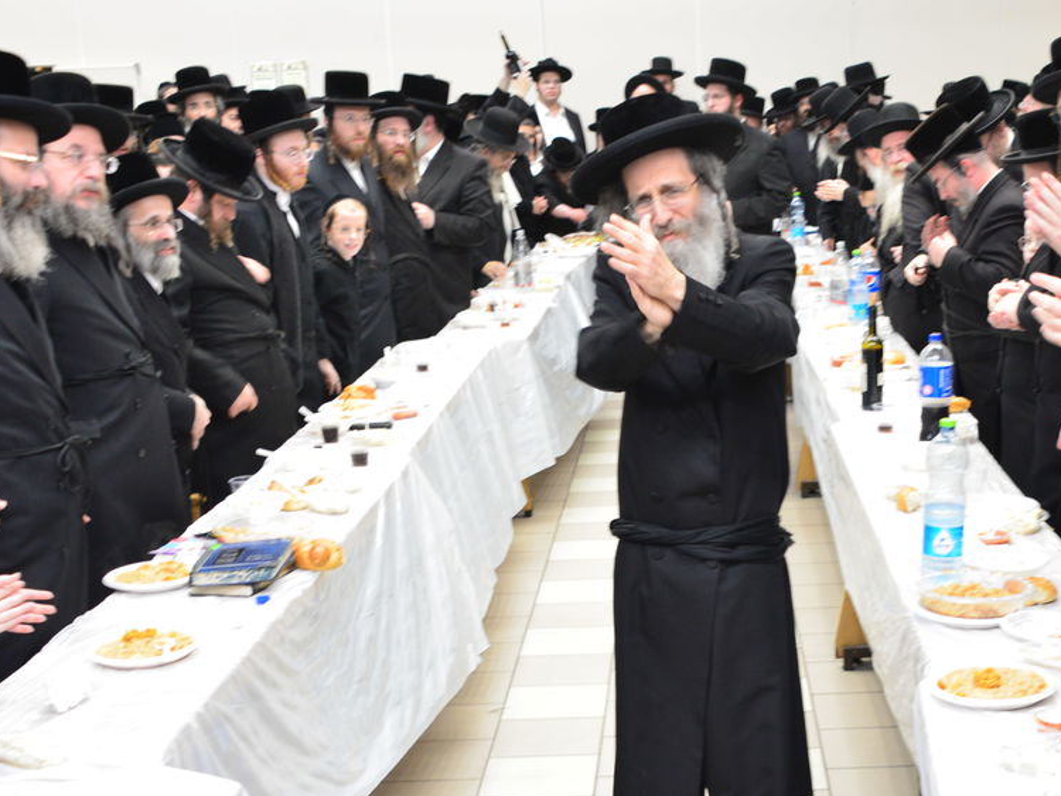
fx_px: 1870
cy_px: 591
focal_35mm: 61
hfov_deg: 31.4
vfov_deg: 23.8
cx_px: 721
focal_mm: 34
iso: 1600
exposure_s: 1/100
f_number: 5.6
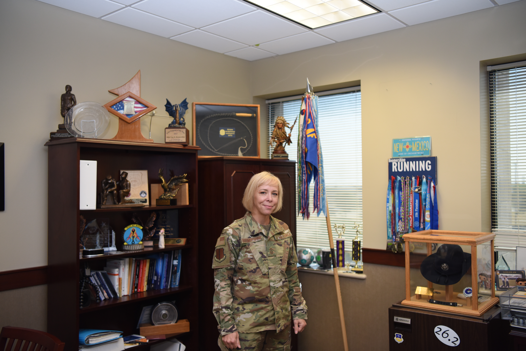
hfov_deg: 55.8
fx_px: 497
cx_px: 263
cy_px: 176
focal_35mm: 34
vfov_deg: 38.9
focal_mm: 34
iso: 800
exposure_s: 1/250
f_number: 2.8
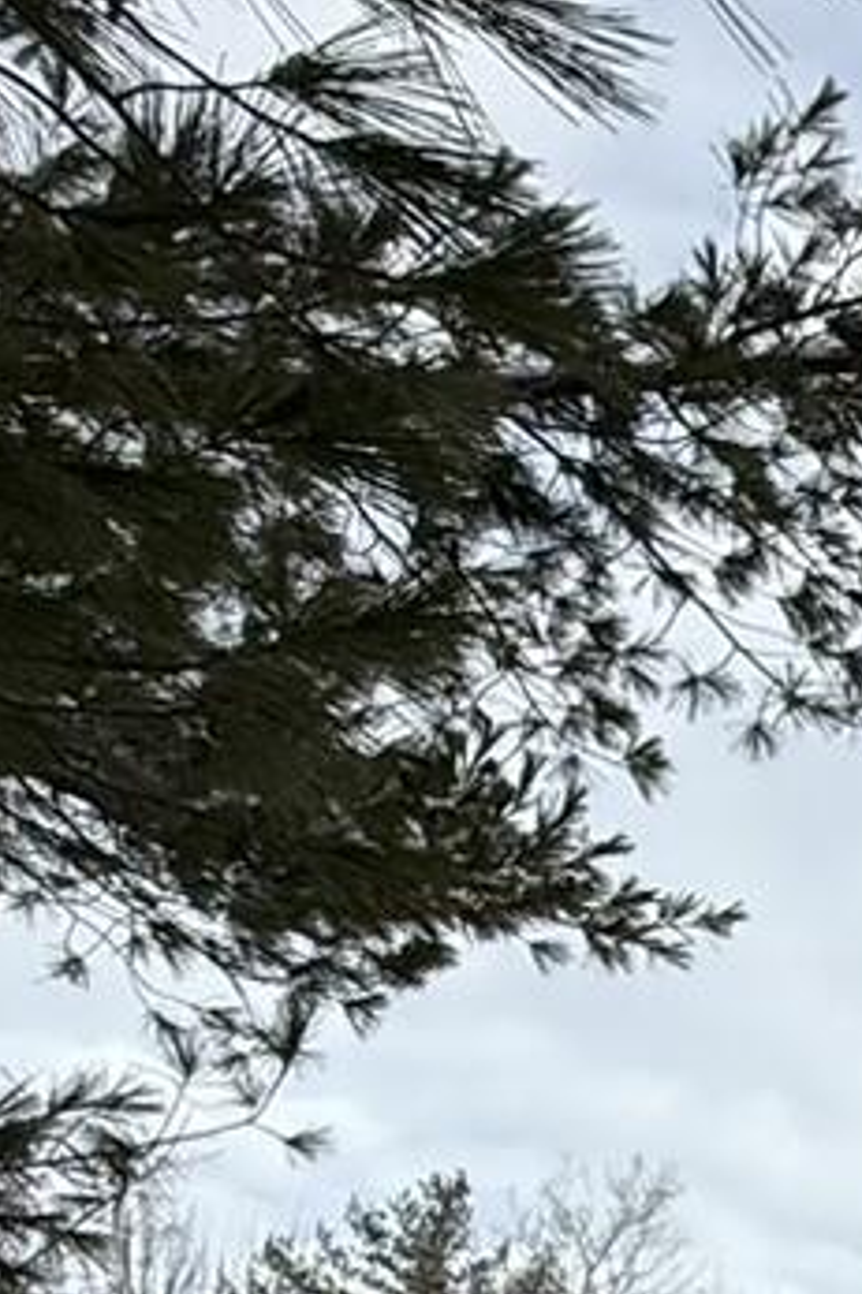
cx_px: 1873
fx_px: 3092
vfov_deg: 20.5
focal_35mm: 86
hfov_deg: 13.1
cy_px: 1894
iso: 50
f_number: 2.2
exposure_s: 1/901
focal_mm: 2.22
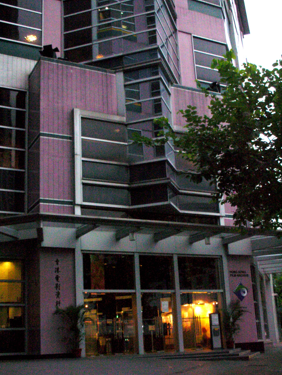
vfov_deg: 40.4
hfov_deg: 30.9
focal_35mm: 47
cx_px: 140
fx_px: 511
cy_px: 190
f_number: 3.5
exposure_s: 1/45
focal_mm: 7.7
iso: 200
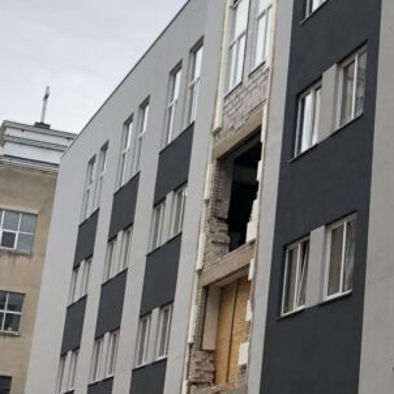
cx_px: 406
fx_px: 1082
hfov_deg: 19.9
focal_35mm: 84
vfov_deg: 20.6
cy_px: 159
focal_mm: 4
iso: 20
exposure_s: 1/1333
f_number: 1.8
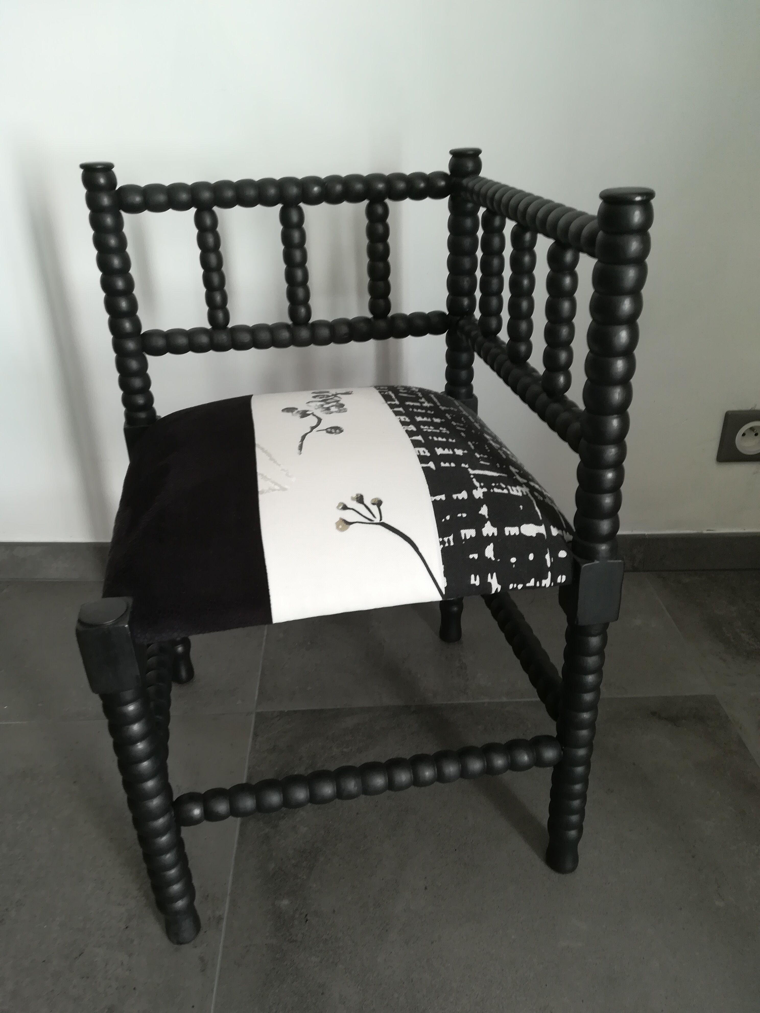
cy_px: 506
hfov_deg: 53.1
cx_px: 380
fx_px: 761
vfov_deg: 67.3
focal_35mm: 26
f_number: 2.2
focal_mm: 3.83
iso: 100
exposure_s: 1/33.3
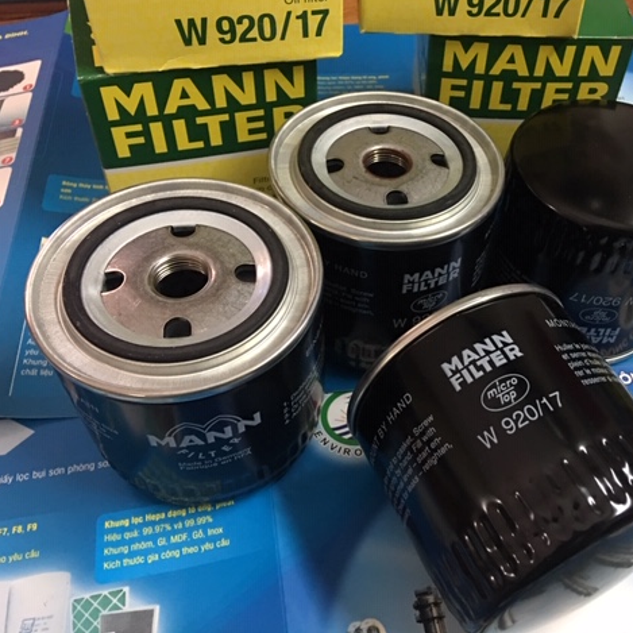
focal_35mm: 35
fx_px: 724
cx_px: 416
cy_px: 310
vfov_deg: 47.2
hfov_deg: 46.6
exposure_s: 1/8
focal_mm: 4.15
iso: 100
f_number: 2.2
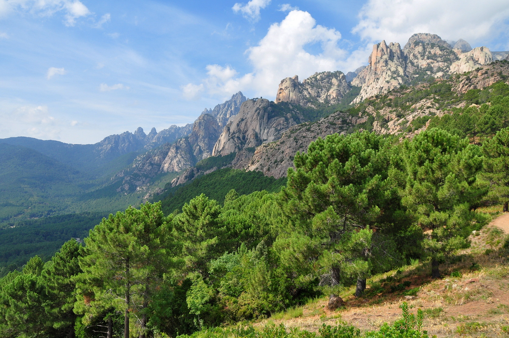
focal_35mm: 27
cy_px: 169
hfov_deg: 67.4
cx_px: 254
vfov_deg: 47.8
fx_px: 381
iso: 400
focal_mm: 18
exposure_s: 1/400
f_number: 10
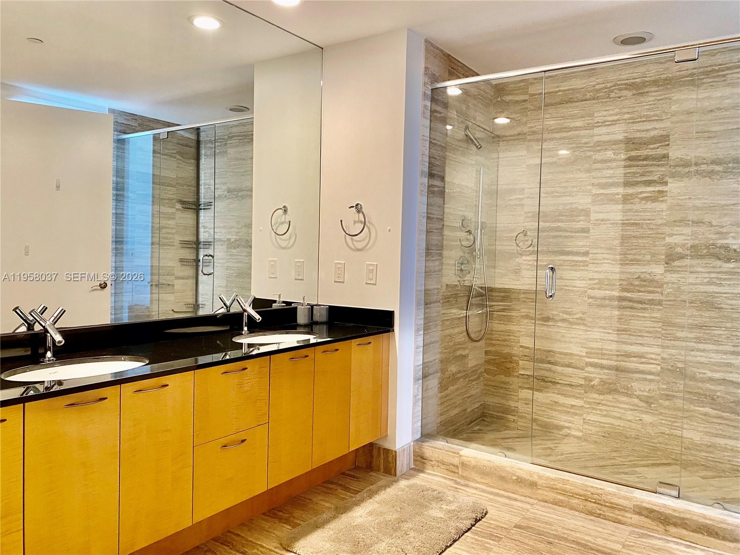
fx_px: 556
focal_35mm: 26
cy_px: 278
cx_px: 370
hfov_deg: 67.3
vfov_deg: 53.1
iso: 160
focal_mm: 4.25
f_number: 1.8
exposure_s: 1/60
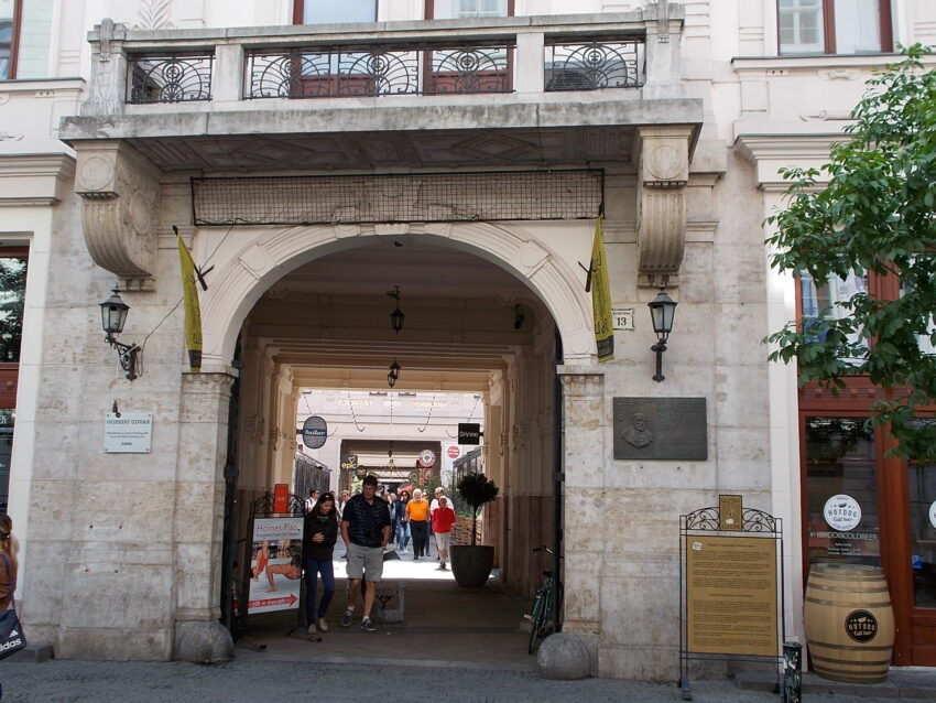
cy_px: 352
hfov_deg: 47.9
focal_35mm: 39
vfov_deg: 36.8
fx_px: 1055
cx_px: 468
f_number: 3.9
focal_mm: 6.9
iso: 80
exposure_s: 1/160
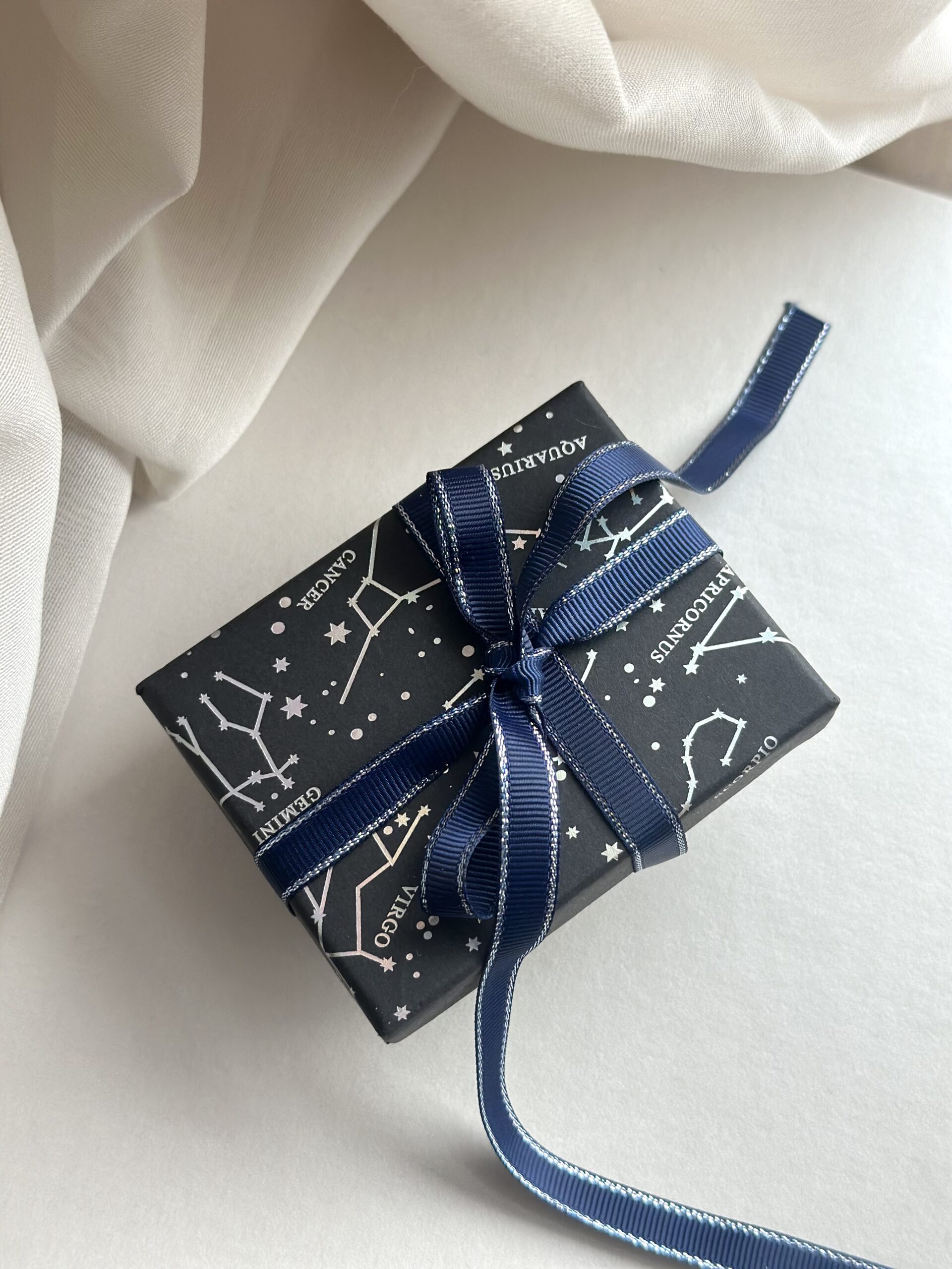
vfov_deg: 39.7
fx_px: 1760
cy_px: 634
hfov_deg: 30.3
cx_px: 476
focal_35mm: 48
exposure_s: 1/83
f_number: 1.78
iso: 125
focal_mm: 6.86
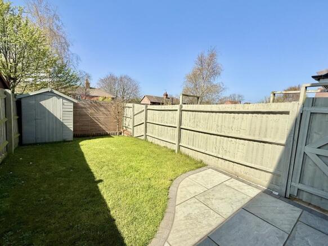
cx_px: 164
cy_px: 123
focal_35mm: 14
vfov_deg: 85.7
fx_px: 133
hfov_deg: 102.1
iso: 50
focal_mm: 2.22
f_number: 2.2
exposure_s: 1/2611
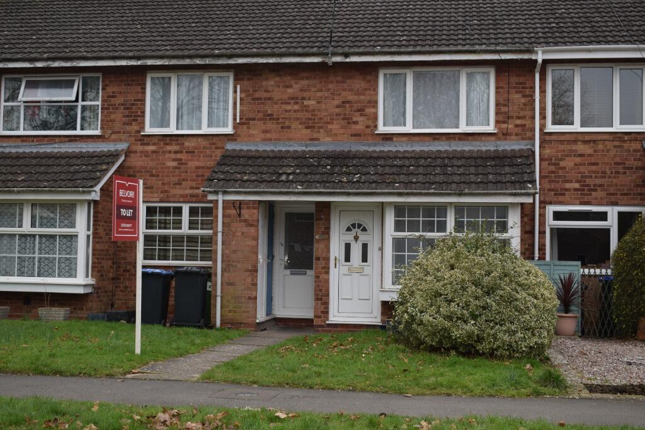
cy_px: 215
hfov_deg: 43.6
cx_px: 322
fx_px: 806
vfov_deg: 29.9
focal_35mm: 45
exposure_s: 1/60
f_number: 7.1
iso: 125
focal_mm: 30
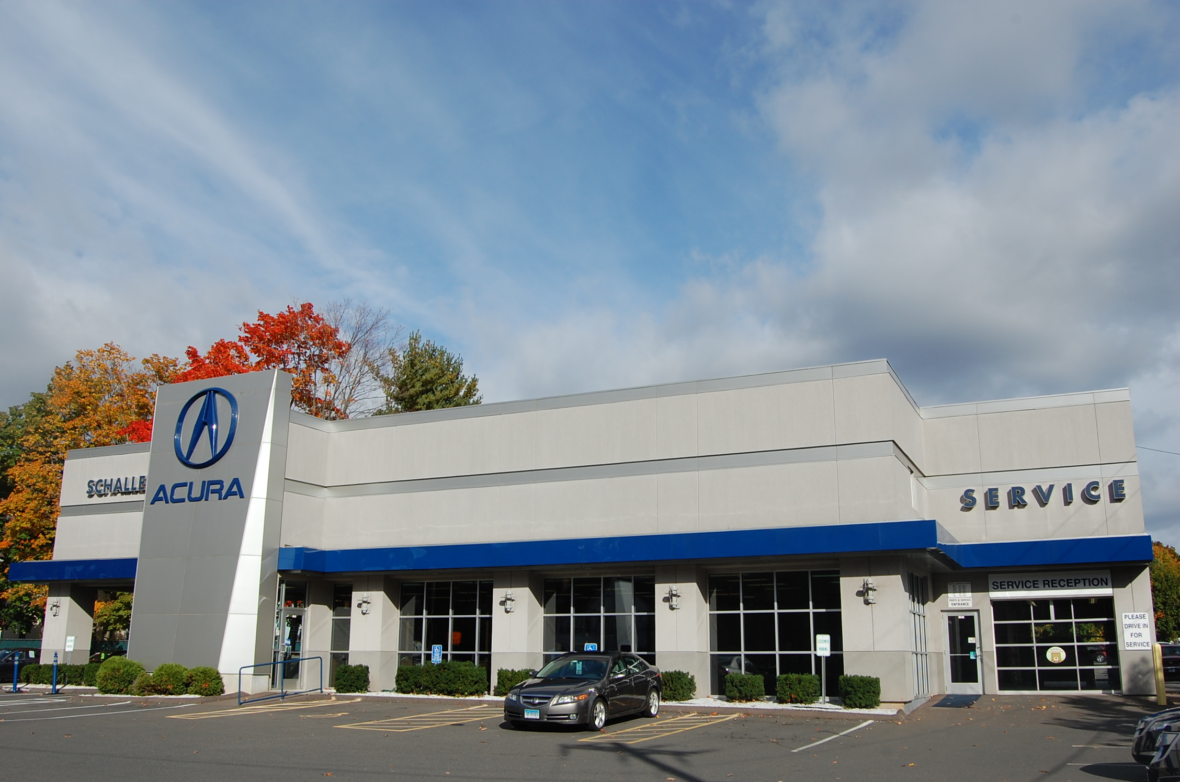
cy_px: 391
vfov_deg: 39.8
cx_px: 590
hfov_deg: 57.3
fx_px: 1080
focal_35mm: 33
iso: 200
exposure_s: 1/400
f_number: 10
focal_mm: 22
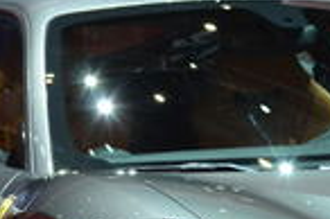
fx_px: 1923
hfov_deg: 9.7
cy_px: 275
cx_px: 344
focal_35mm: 210
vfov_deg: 6.5
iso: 800
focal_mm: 32
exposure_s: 1/60
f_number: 8
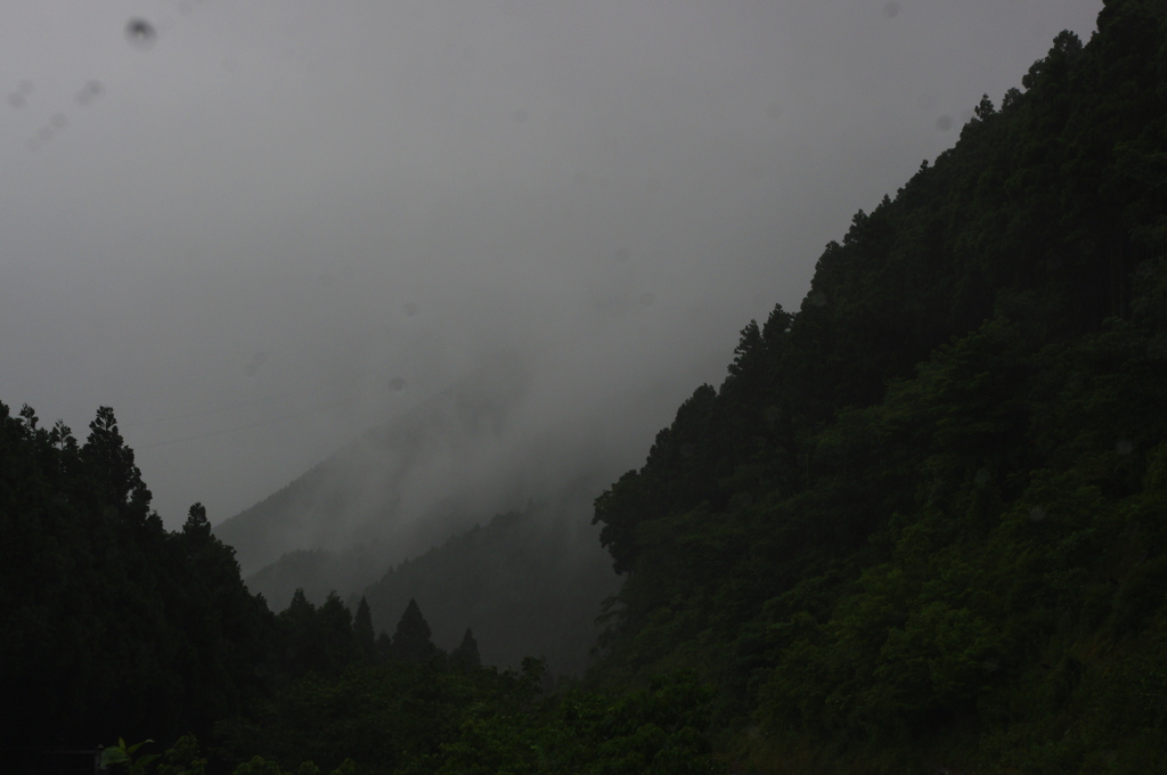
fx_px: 1943
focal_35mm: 60
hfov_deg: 33.4
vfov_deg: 22.6
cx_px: 584
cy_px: 388
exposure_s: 1/80
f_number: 11
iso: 400
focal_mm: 40
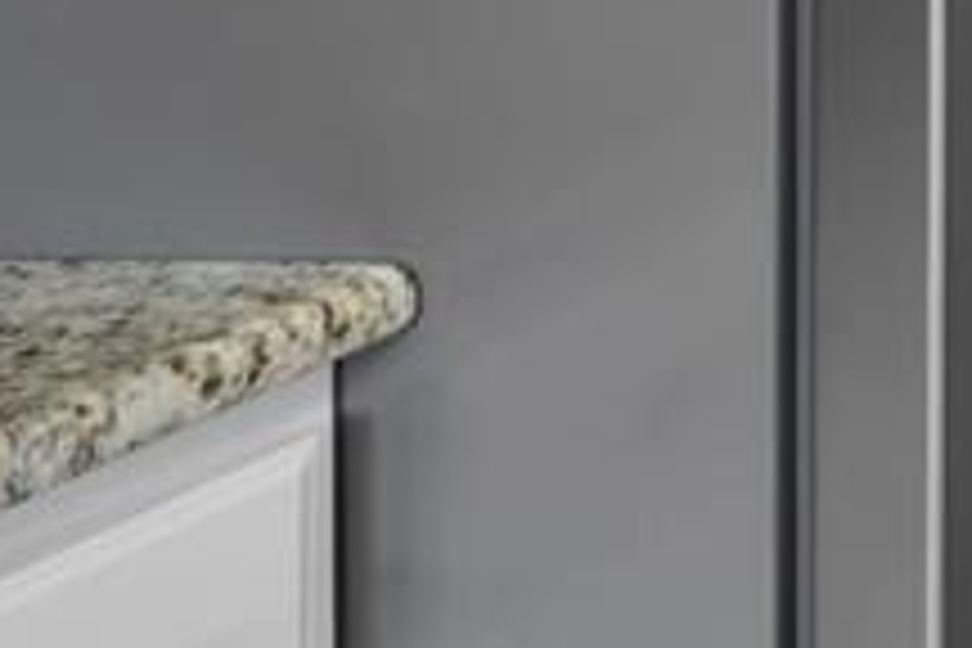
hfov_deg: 11.9
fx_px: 2403
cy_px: -760
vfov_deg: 12.8
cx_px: 2835
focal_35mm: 89
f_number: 9
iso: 100
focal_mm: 12
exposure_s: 2
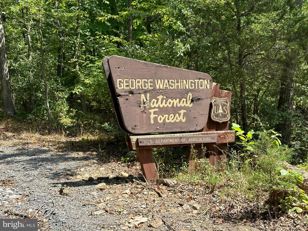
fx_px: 427
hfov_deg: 39.7
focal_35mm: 48
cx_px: 154
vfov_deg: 30.3
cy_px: 116
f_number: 1.78
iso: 64
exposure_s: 1/1185
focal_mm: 6.86
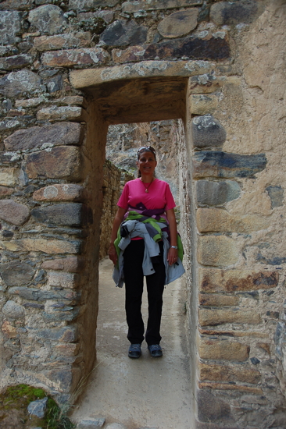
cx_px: 143
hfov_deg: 36.8
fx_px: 430
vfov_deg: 53.2
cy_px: 214
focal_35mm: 36
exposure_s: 1/250
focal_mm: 24
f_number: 4
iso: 200
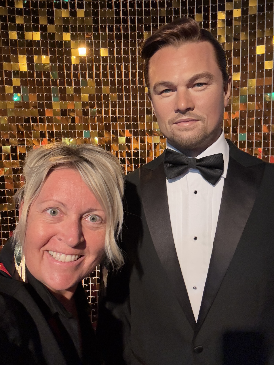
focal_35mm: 30
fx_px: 317
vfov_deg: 60.0
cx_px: 137
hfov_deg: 46.8
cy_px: 182
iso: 250
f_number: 1.9
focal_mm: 2.69
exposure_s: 1/50
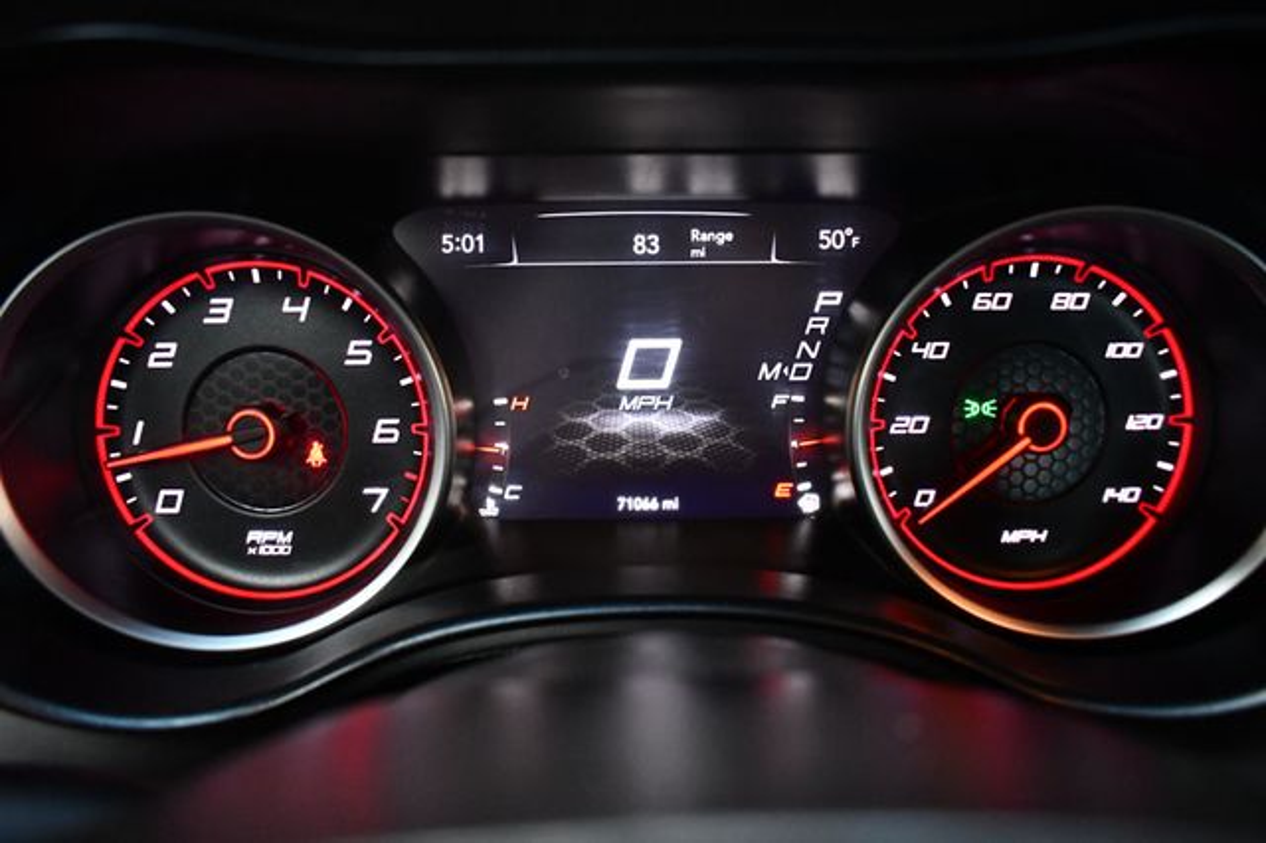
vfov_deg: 47.9
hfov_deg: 67.4
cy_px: 422
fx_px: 949
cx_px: 633
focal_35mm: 27
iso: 3200
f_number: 3.5
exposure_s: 1/125
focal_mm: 18
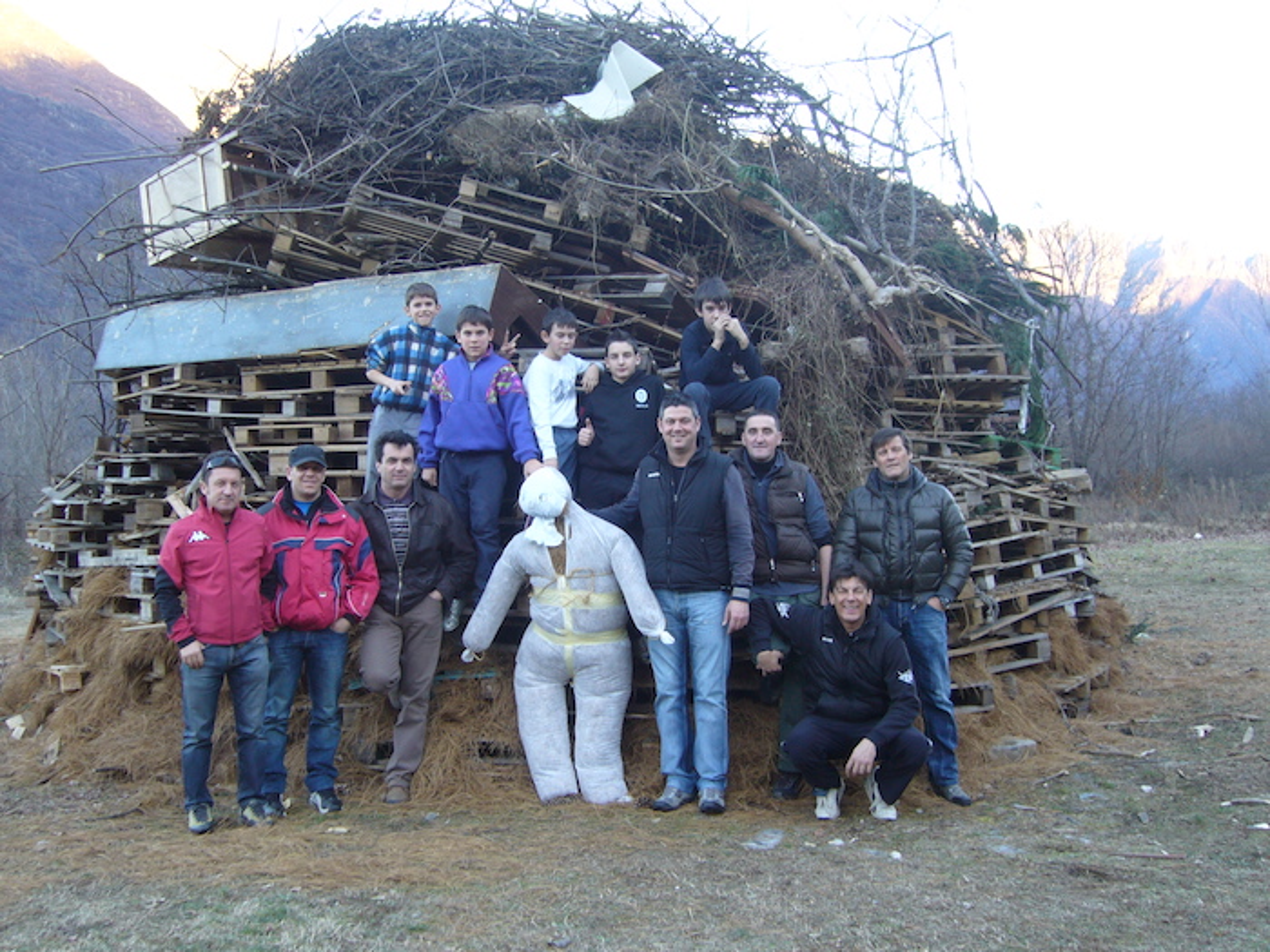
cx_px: 635
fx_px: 1468
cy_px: 476
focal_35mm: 40
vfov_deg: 36.0
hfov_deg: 46.8
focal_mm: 6.6
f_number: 3
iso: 80
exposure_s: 1/25
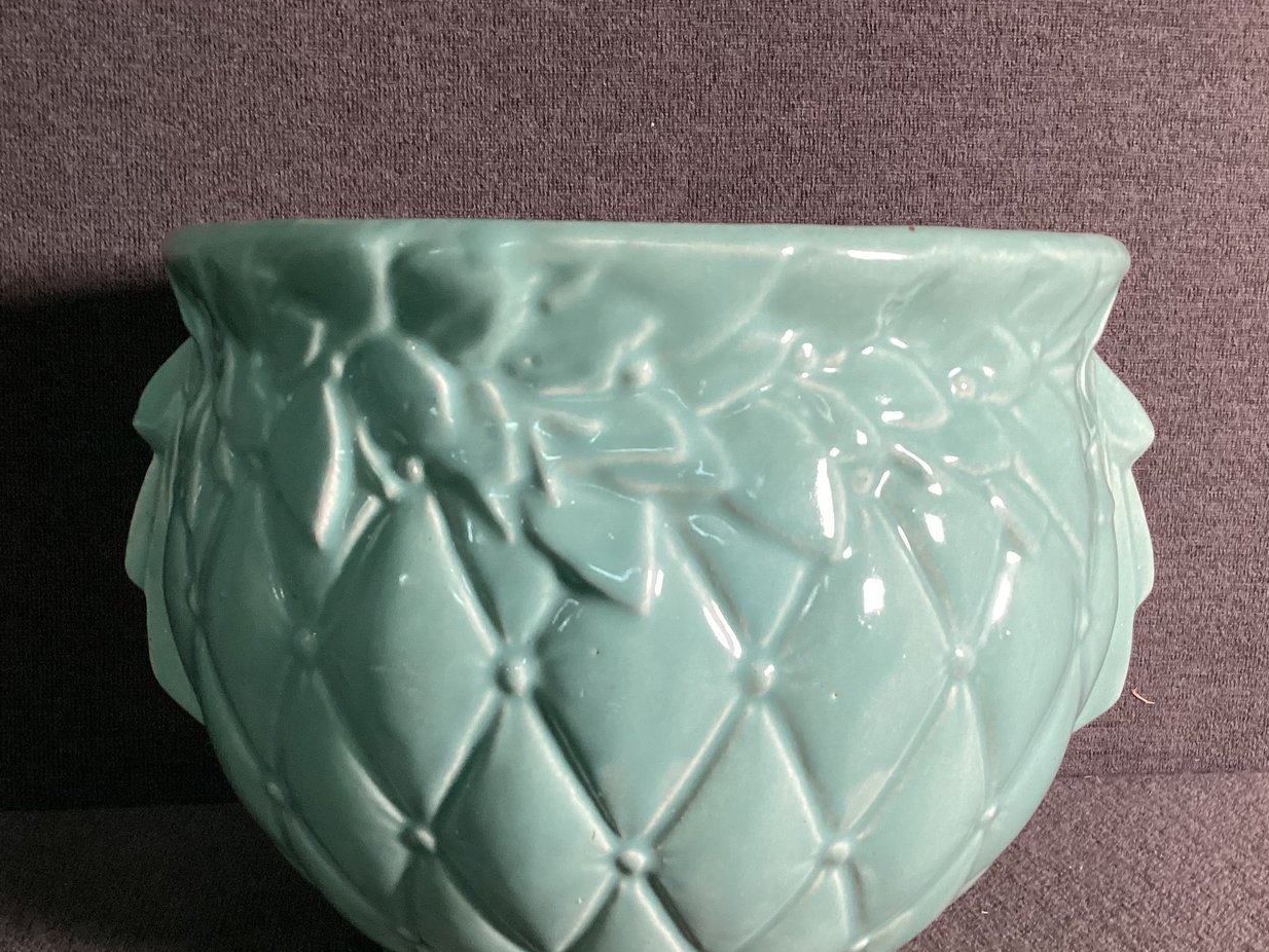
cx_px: 627
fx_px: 1393
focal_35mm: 38
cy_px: 574
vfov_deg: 37.6
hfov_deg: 49.0
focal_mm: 3.3
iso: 250
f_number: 2.4
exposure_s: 1/60
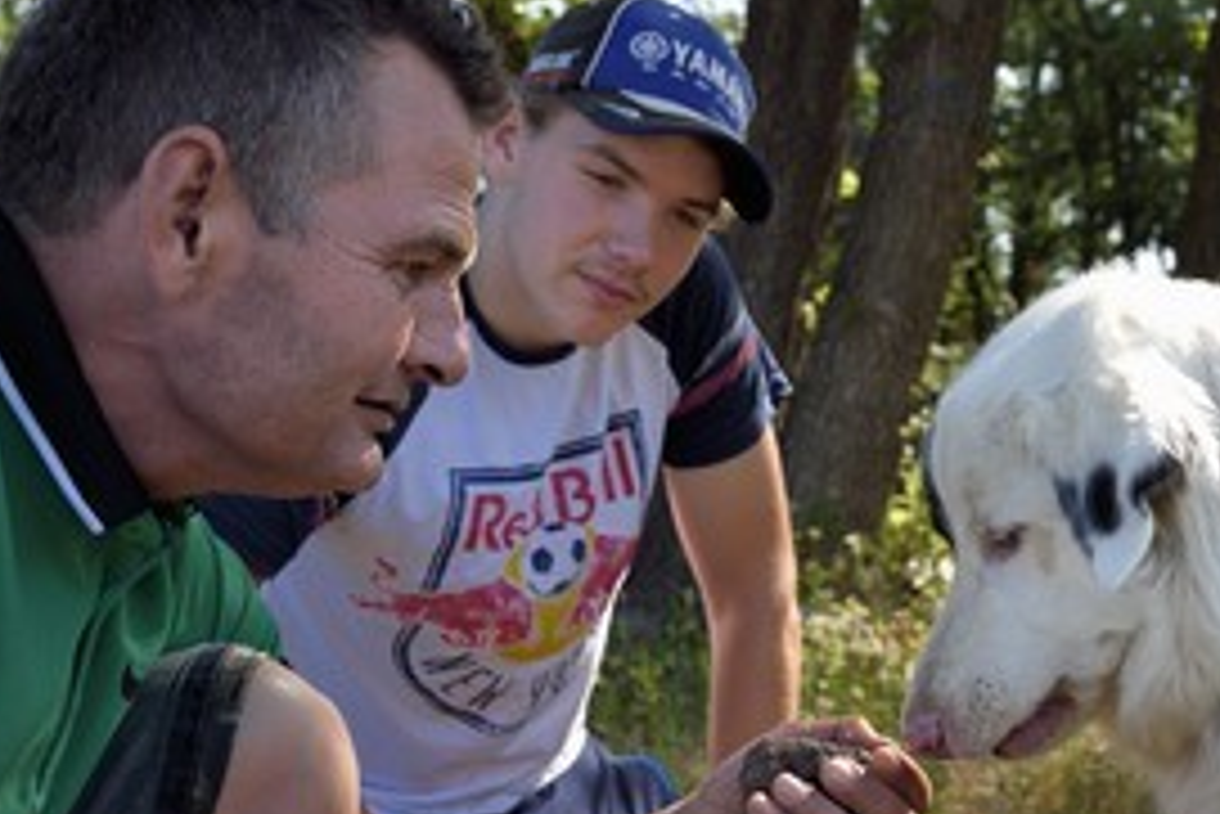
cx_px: 801
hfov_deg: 32.1
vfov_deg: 21.8
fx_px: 2102
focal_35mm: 62
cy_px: 576
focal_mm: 40
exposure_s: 1/320
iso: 200
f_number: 8
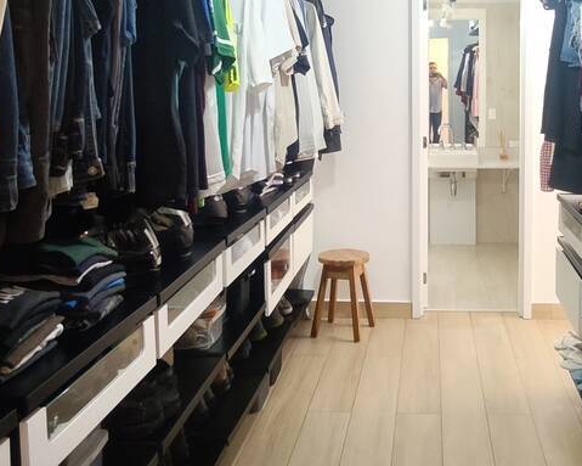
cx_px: 399
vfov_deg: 33.4
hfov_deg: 41.4
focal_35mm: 44
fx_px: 758
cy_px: 111
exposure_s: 1/30
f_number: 2.2
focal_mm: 1.91
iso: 200
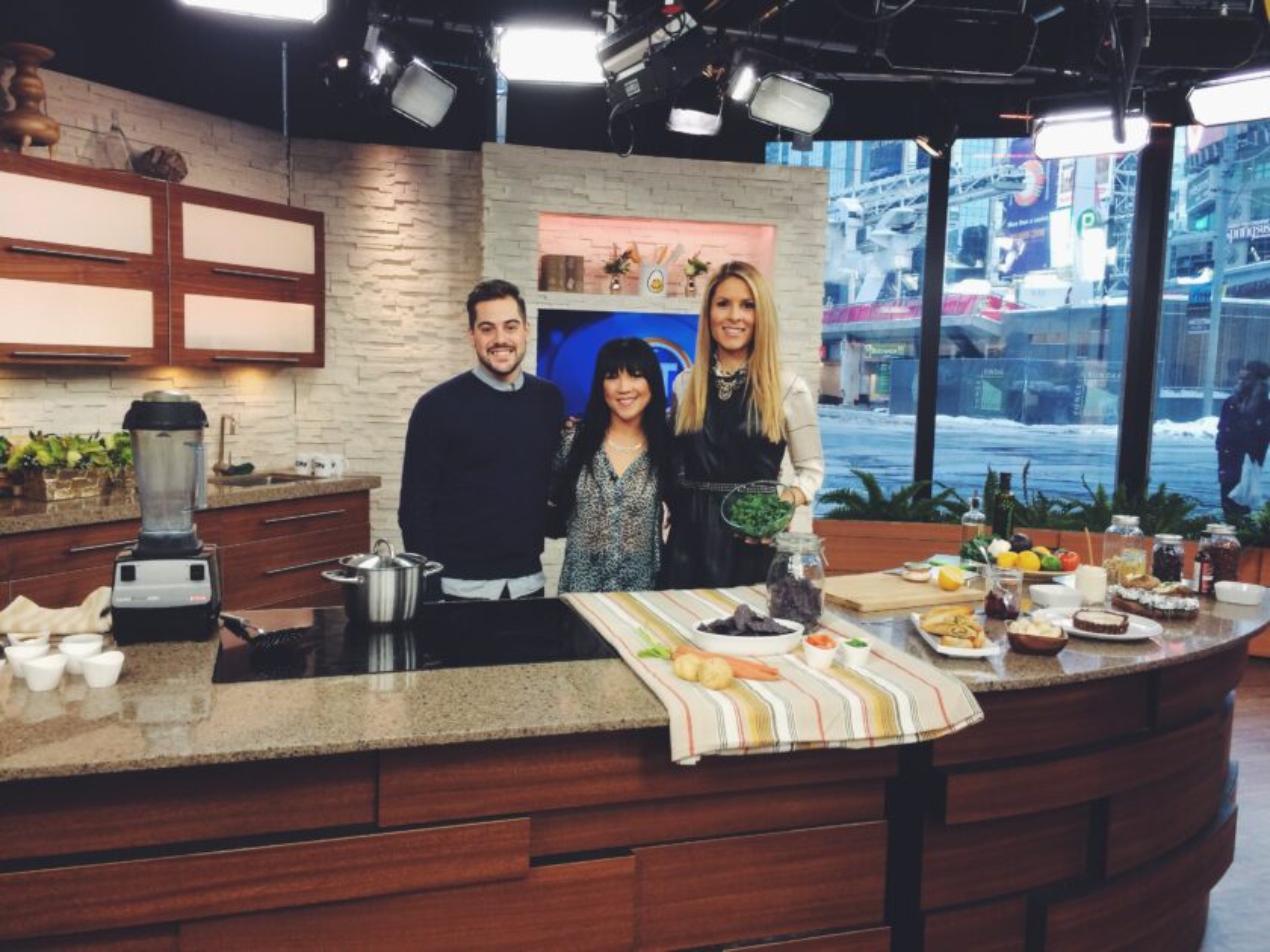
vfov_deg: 48.2
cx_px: 635
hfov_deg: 61.7
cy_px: 476
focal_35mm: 29
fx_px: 1064
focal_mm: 4.15
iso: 40
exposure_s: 1/30
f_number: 2.2
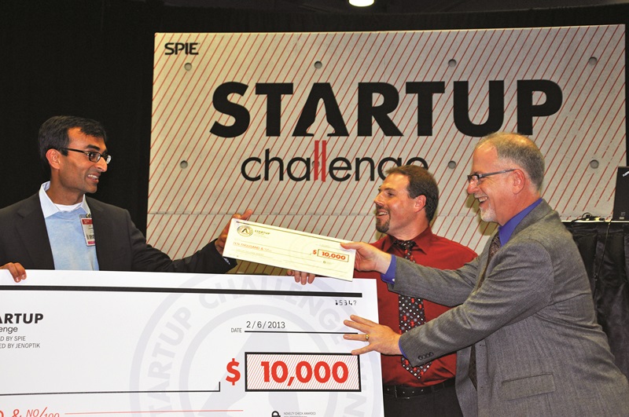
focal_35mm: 57
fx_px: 995
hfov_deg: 35.1
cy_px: 208
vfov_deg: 23.7
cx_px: 314
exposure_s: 1/60
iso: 640
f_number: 5.6
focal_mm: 38
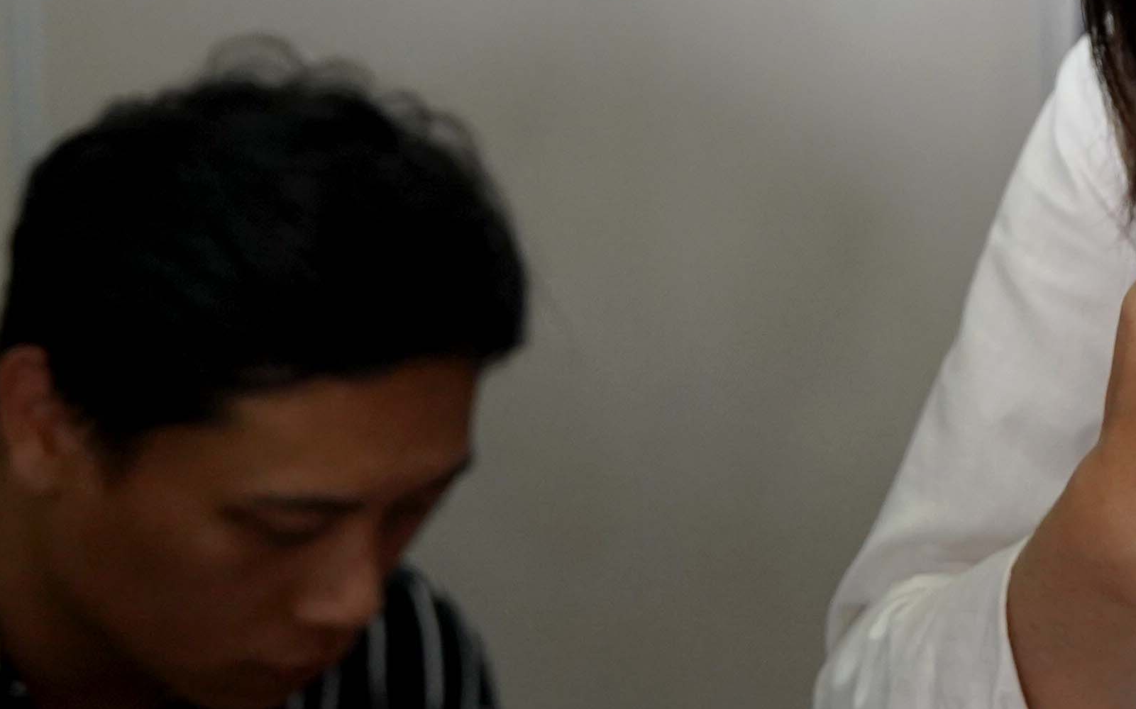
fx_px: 4612
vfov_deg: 8.8
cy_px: 47
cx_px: 1341
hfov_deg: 13.7
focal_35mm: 149
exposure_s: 1/125
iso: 2000
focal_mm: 39
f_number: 2.8
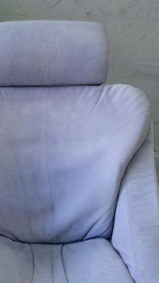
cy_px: 203
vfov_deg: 33.3
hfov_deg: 19.3
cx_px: 42
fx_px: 465
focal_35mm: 62
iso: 640
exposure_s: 1/34
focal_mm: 23.5
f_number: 4
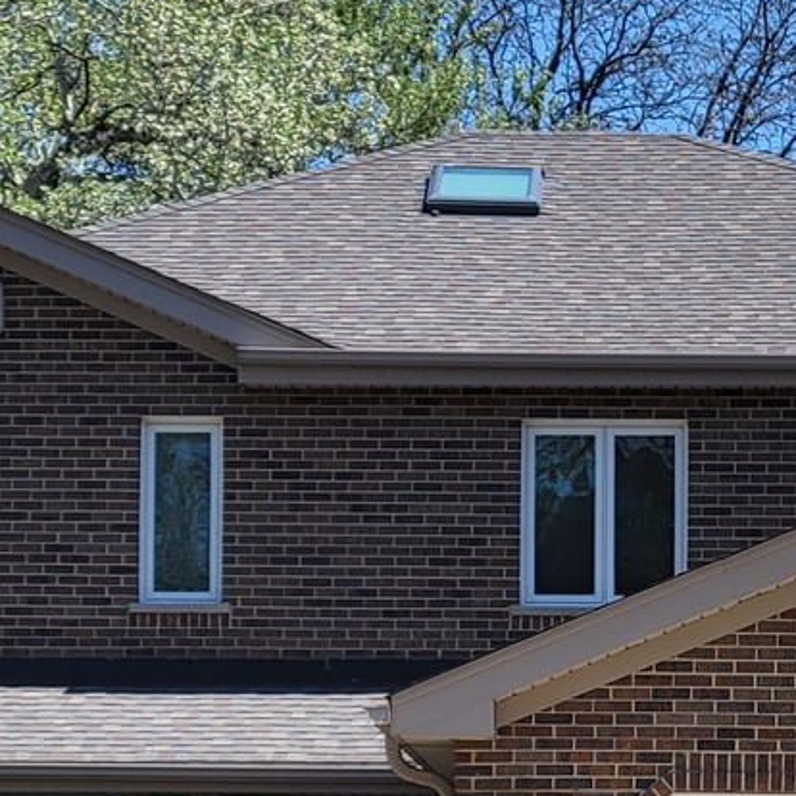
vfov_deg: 19.3
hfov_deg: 20.1
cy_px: 888
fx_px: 2237
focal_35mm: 86
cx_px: 552
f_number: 2
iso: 25
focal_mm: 5.9
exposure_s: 1/900
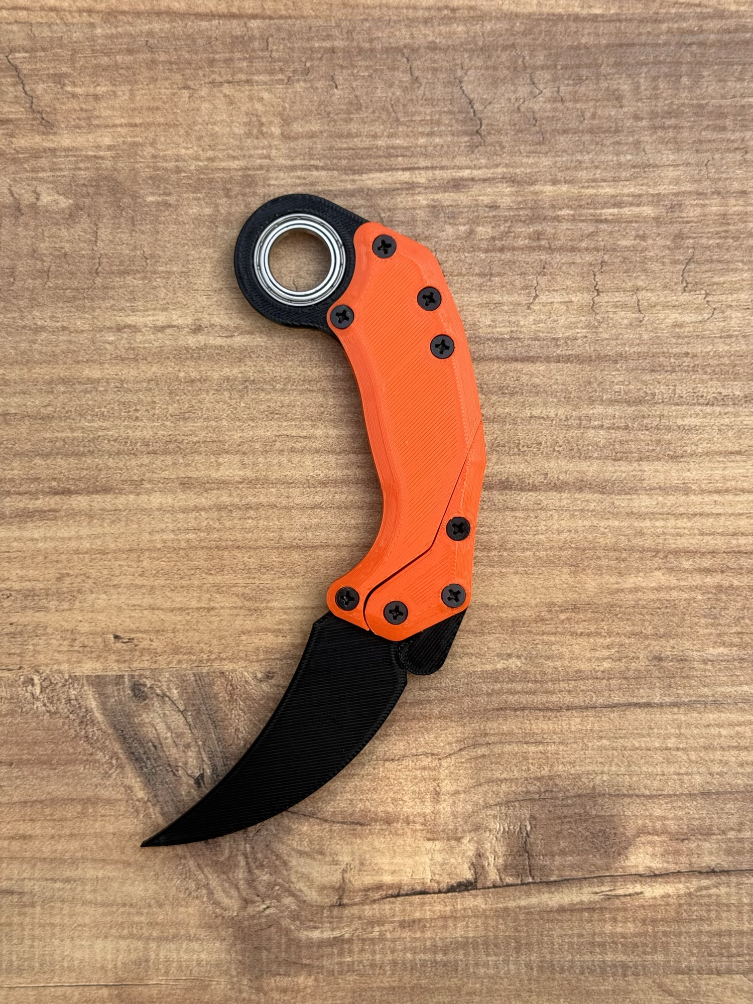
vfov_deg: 39.7
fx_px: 1392
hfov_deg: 30.3
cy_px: 502
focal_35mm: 48
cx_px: 376
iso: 64
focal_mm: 6.76
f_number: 1.78
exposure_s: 1/1043
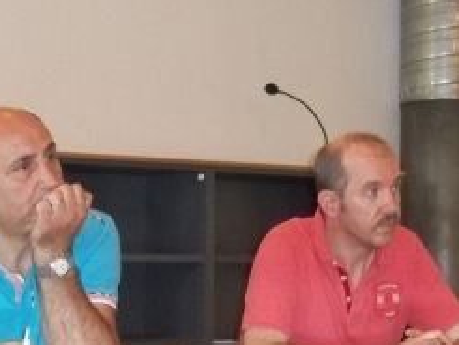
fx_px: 1287
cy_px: 308
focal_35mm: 97
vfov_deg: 15.1
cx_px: 150
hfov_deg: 20.2
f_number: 3.1
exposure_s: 1/30
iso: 320
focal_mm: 6.5
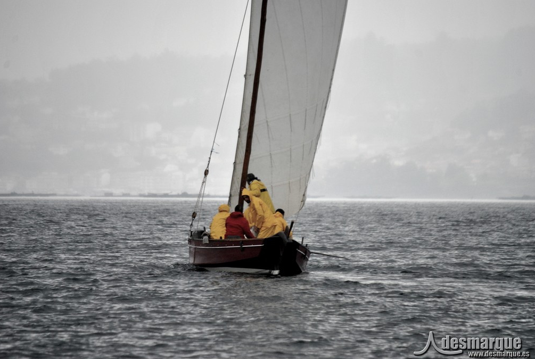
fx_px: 4096
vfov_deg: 5.0
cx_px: 267
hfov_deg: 7.5
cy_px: 181
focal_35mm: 275
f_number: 5.6
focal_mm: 180
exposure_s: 1/320
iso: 400
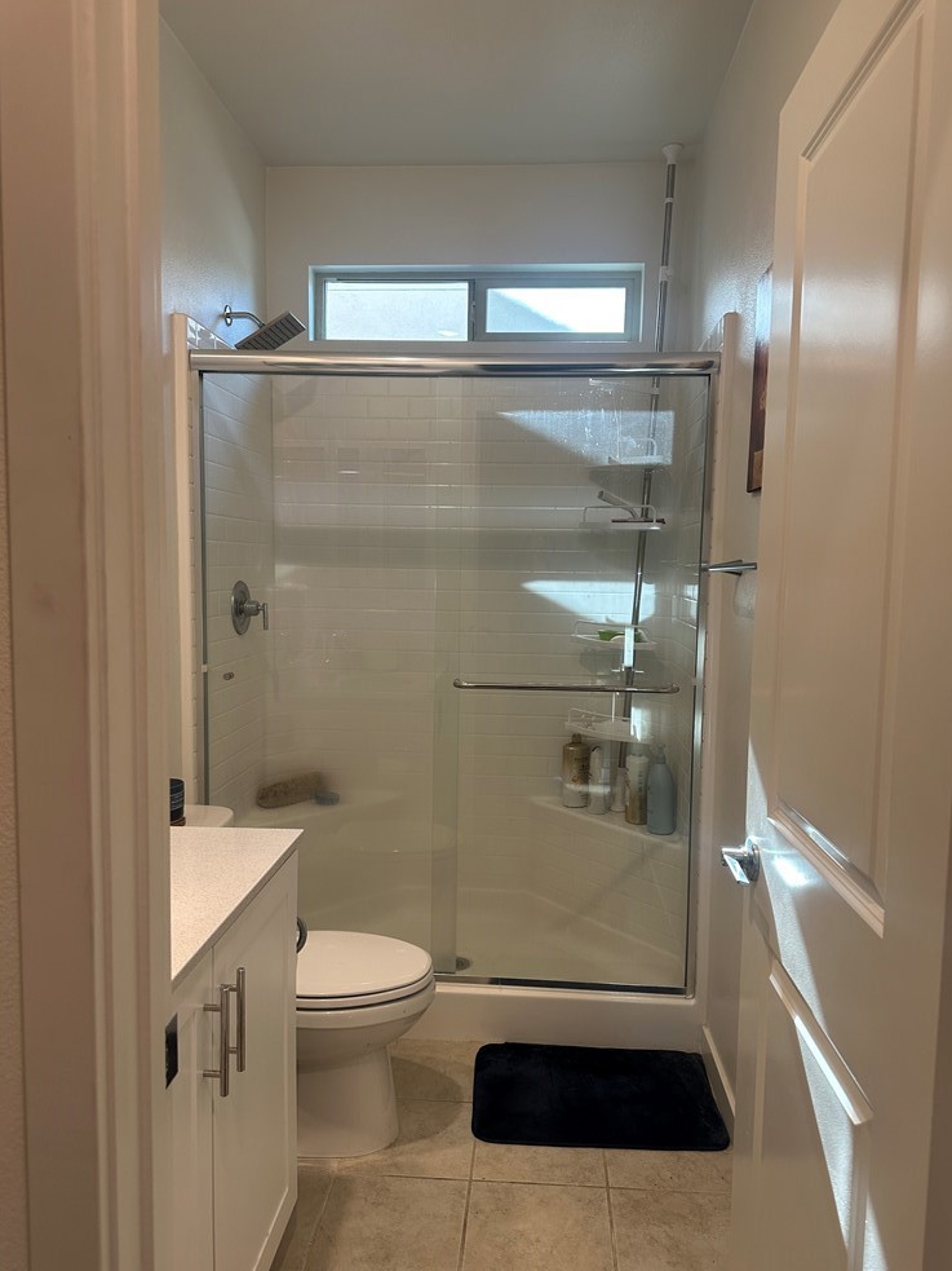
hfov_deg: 54.9
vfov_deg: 69.4
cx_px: 486
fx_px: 917
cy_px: 650
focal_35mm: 25
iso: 160
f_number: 1.78
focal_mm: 6.86
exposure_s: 1/120
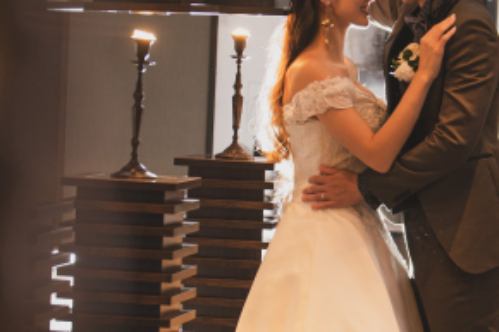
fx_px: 3435
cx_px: 313
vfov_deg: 5.5
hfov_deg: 8.3
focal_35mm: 248
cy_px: 212
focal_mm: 90
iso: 320
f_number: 2.8
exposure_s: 1/50
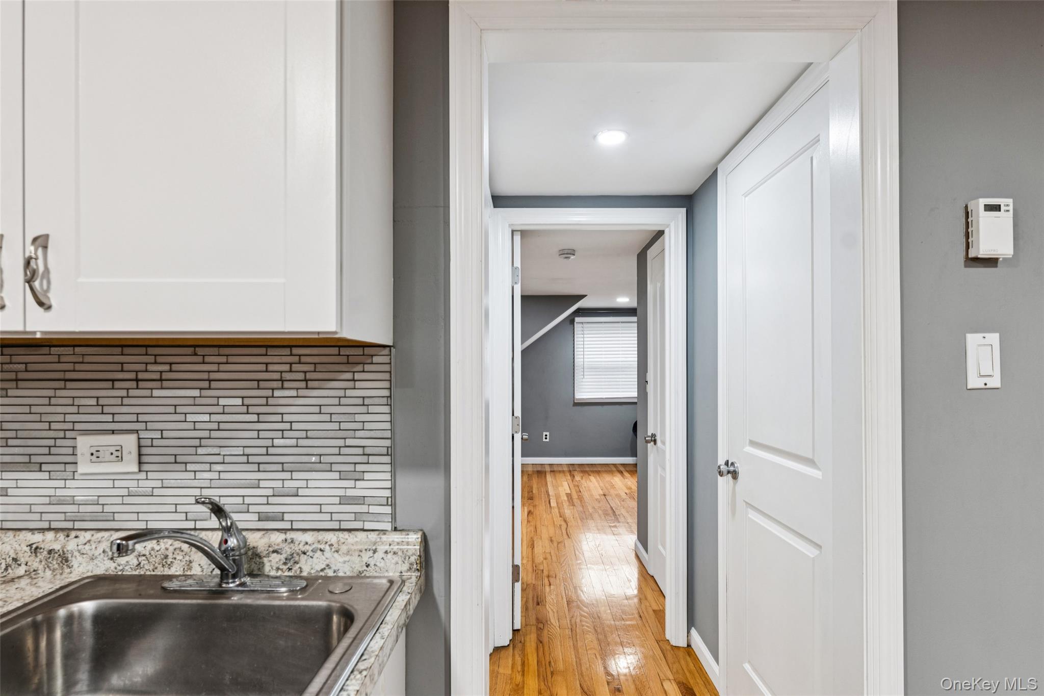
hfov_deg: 90.0
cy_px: 348
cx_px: 522
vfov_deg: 67.4
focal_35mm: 18
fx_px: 522
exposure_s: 1/30
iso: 800
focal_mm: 18
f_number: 8
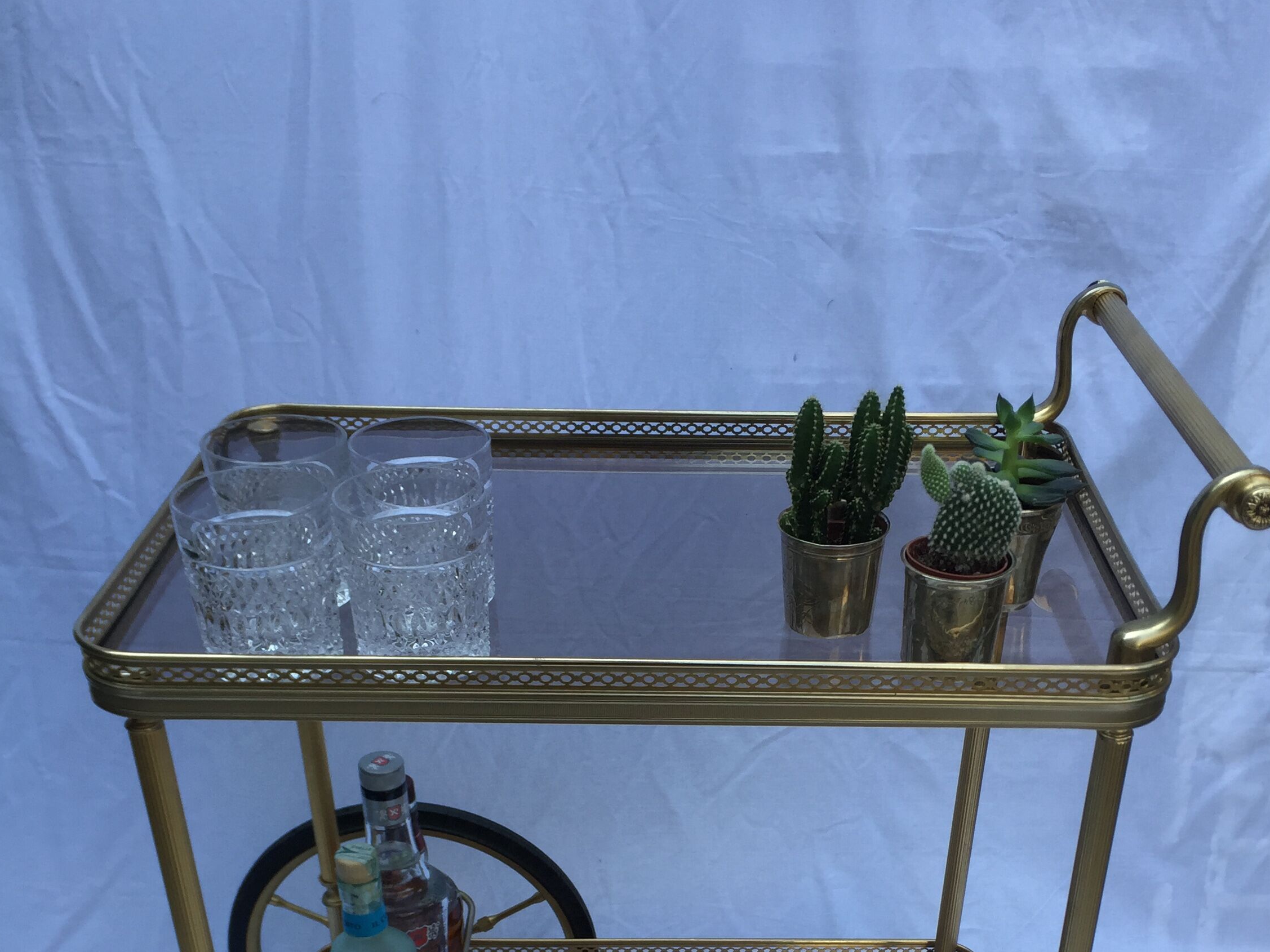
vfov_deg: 32.2
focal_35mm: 42
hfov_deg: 44.8
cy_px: 898
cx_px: 686
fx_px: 1541
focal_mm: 4.15
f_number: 2.2
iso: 32
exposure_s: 1/215
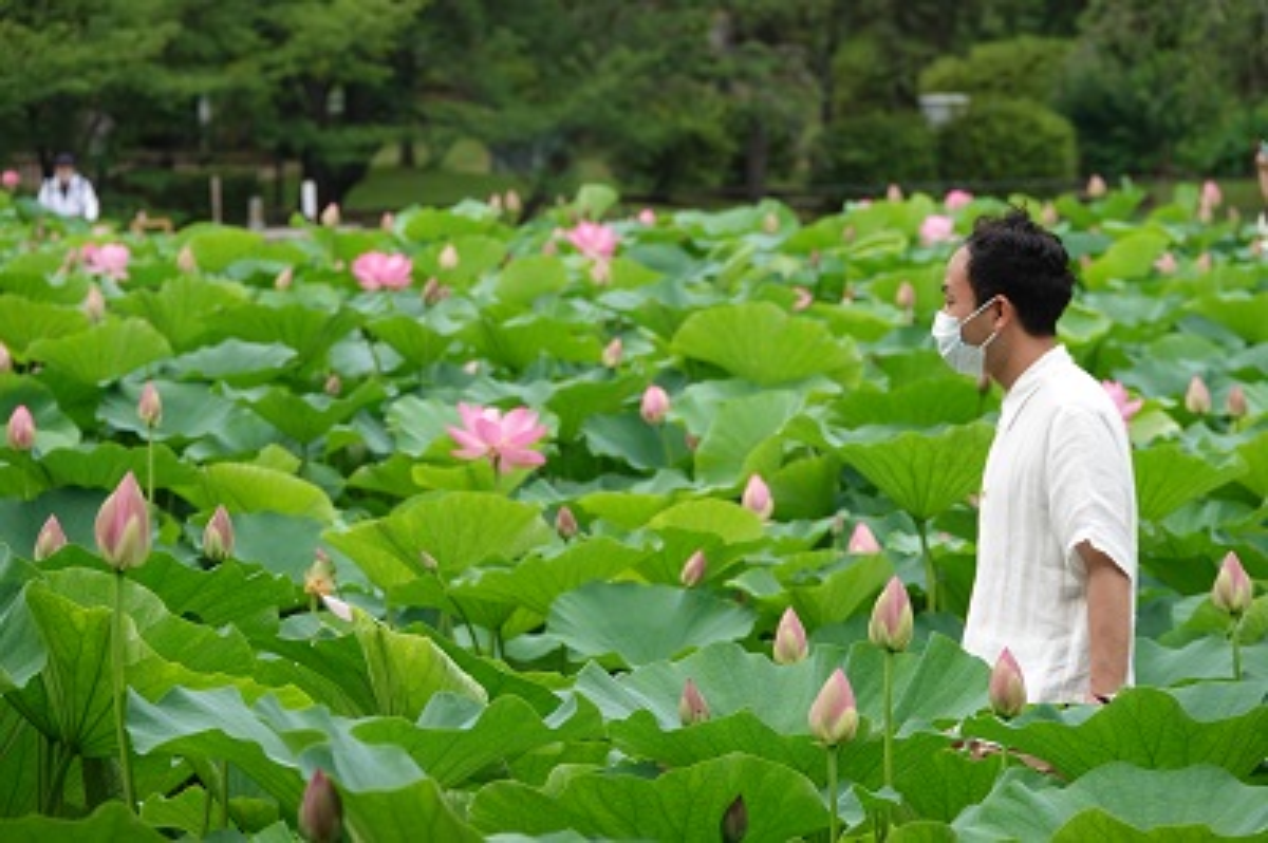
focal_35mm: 200
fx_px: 7038
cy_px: 422
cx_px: 634
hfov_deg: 10.3
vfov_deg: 6.9
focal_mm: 73.24
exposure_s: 1/250
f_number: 4
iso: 100
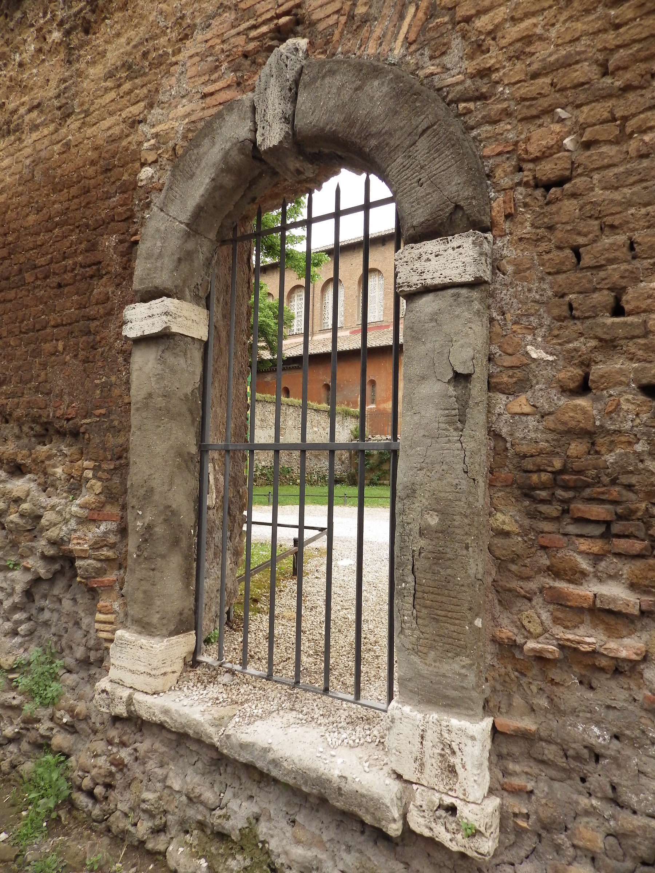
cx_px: 328
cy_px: 436
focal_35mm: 22
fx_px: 555
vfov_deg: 76.4
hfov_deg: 61.1
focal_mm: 4
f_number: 3.1
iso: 200
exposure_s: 1/45
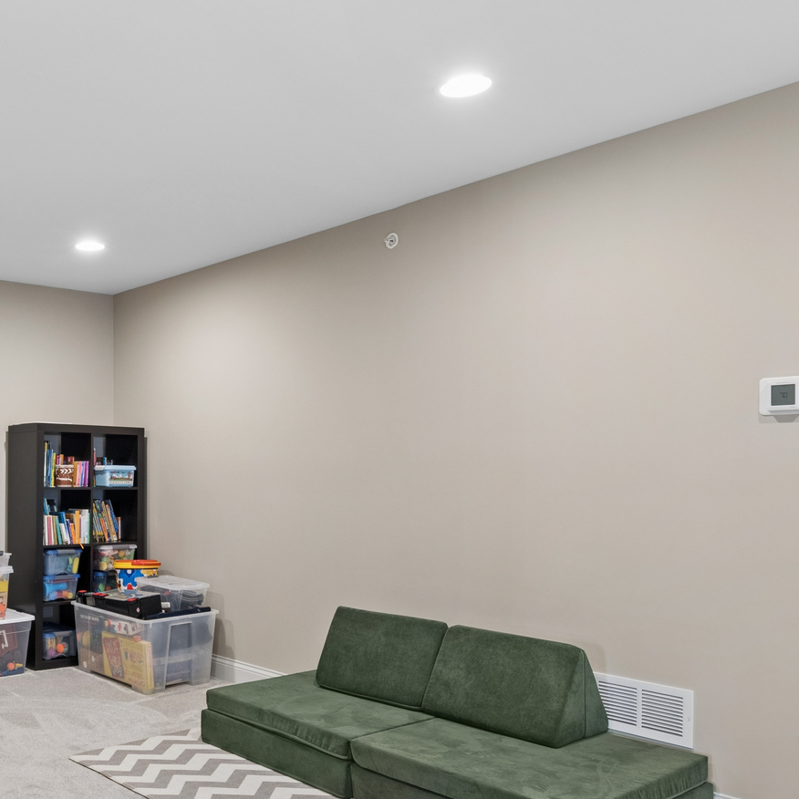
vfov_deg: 49.4
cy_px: 479
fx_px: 862
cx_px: 123
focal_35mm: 33
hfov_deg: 46.2
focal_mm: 14
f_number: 8
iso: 320
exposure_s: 1/13
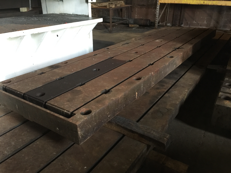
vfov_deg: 48.2
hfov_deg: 61.7
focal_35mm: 29
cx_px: 116
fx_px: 194
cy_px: 86
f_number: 2.2
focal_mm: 4.15
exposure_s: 1/8
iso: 100
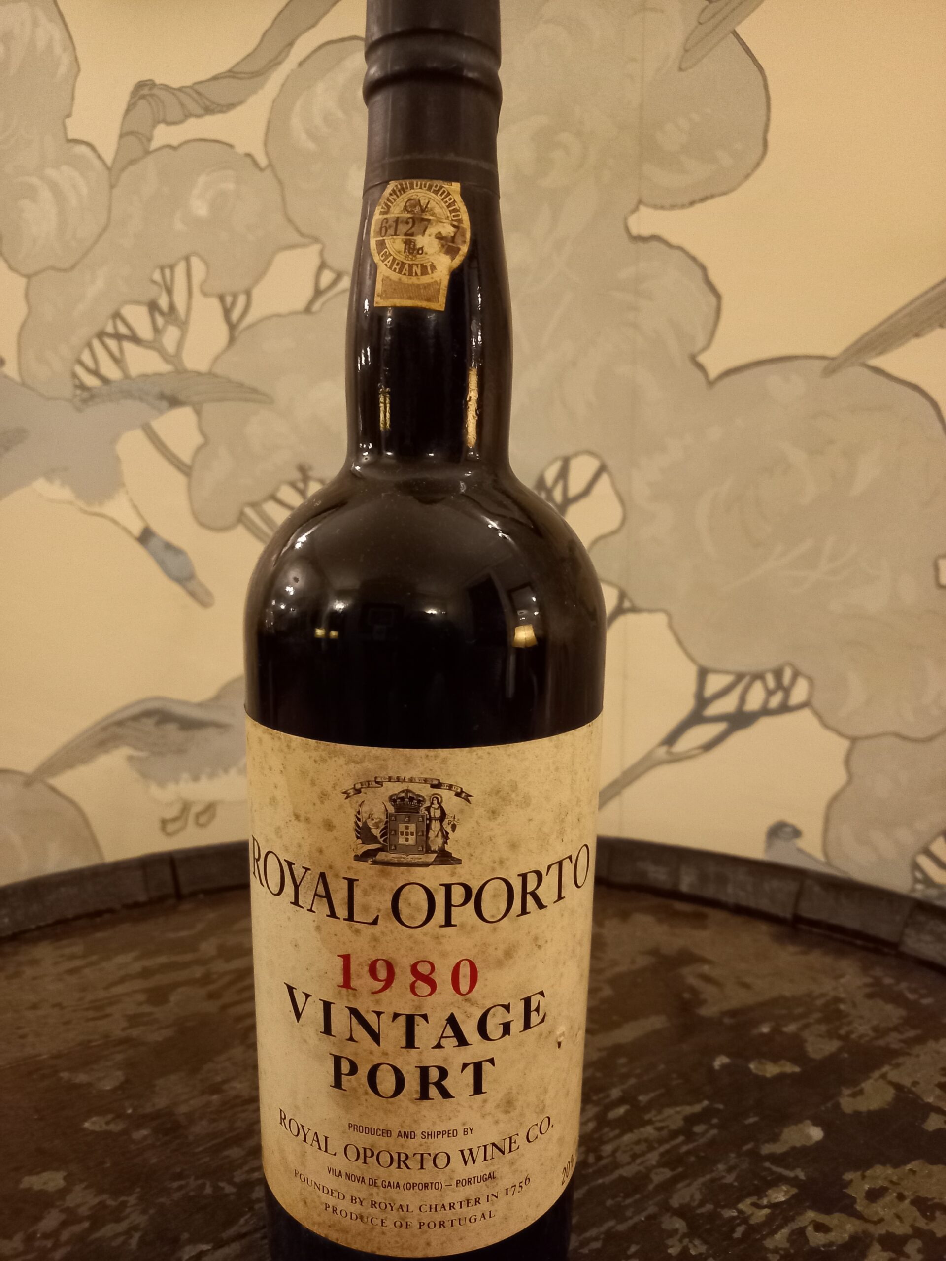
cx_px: 473
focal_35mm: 25
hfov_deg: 54.9
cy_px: 630
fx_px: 911
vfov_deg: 69.4
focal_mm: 4.6
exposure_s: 1/20
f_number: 2
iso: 640
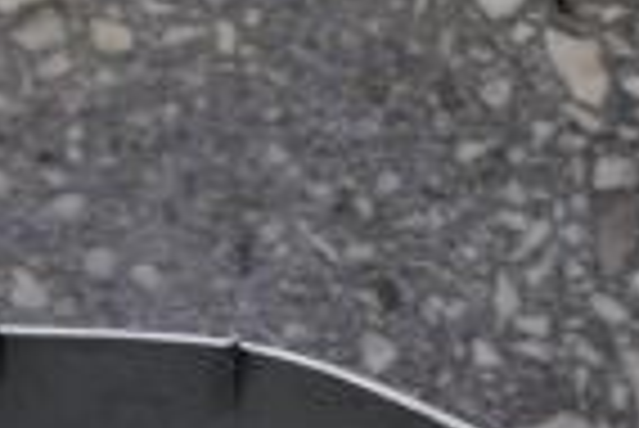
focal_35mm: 158
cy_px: 653
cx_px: 27
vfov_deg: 8.5
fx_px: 2807
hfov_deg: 12.8
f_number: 4.5
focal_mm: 30
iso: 1600
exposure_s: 1/15
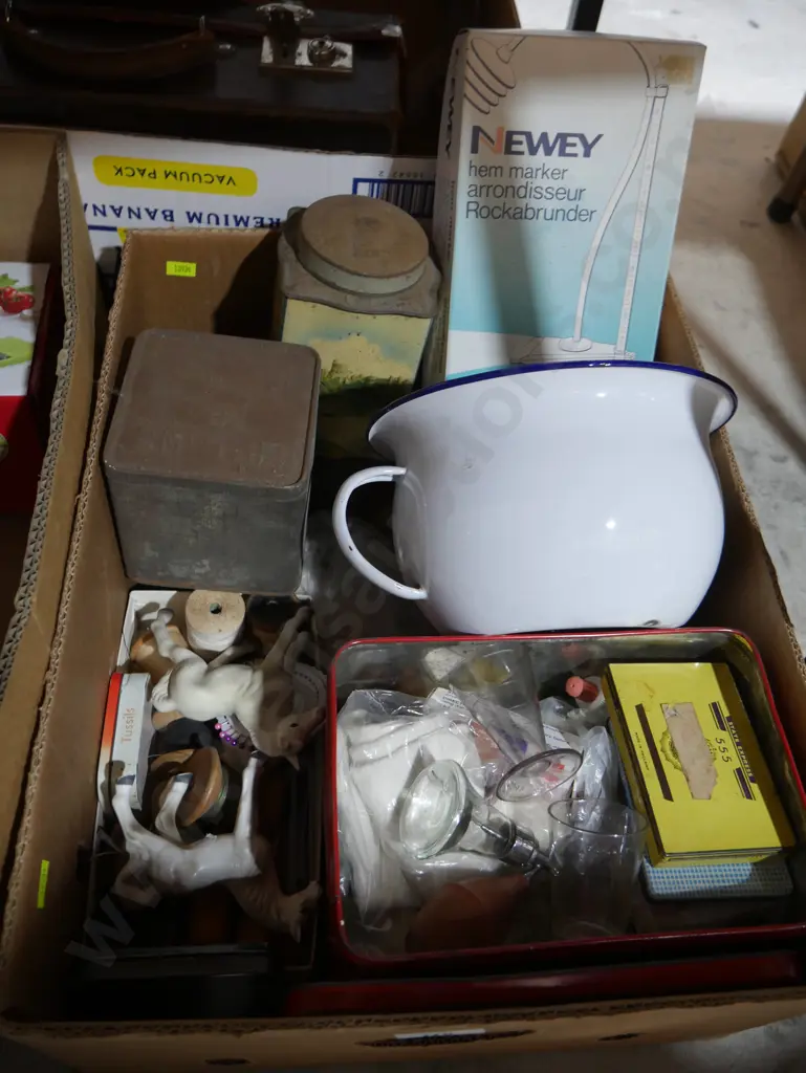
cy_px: 536
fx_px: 869
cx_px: 403
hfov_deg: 49.8
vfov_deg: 63.4
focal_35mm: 28
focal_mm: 14
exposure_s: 1/60
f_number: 3.5
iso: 800
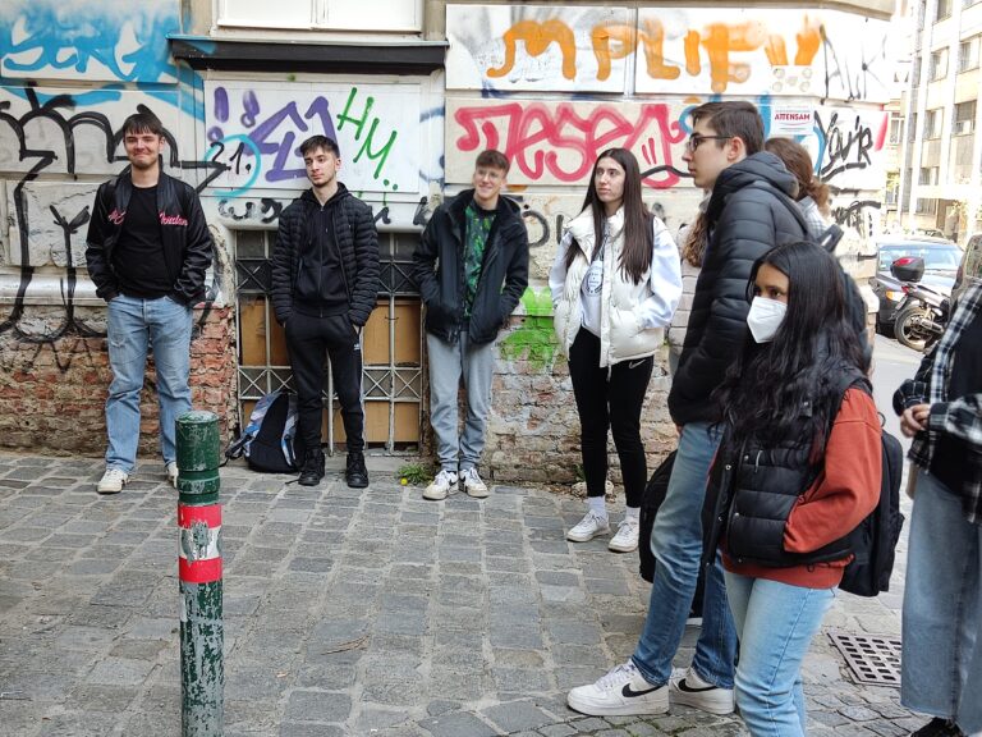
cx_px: 491
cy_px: 368
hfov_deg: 45.8
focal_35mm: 41
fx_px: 1163
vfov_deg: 35.1
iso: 56
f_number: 1.79
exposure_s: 1/100
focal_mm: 4.71
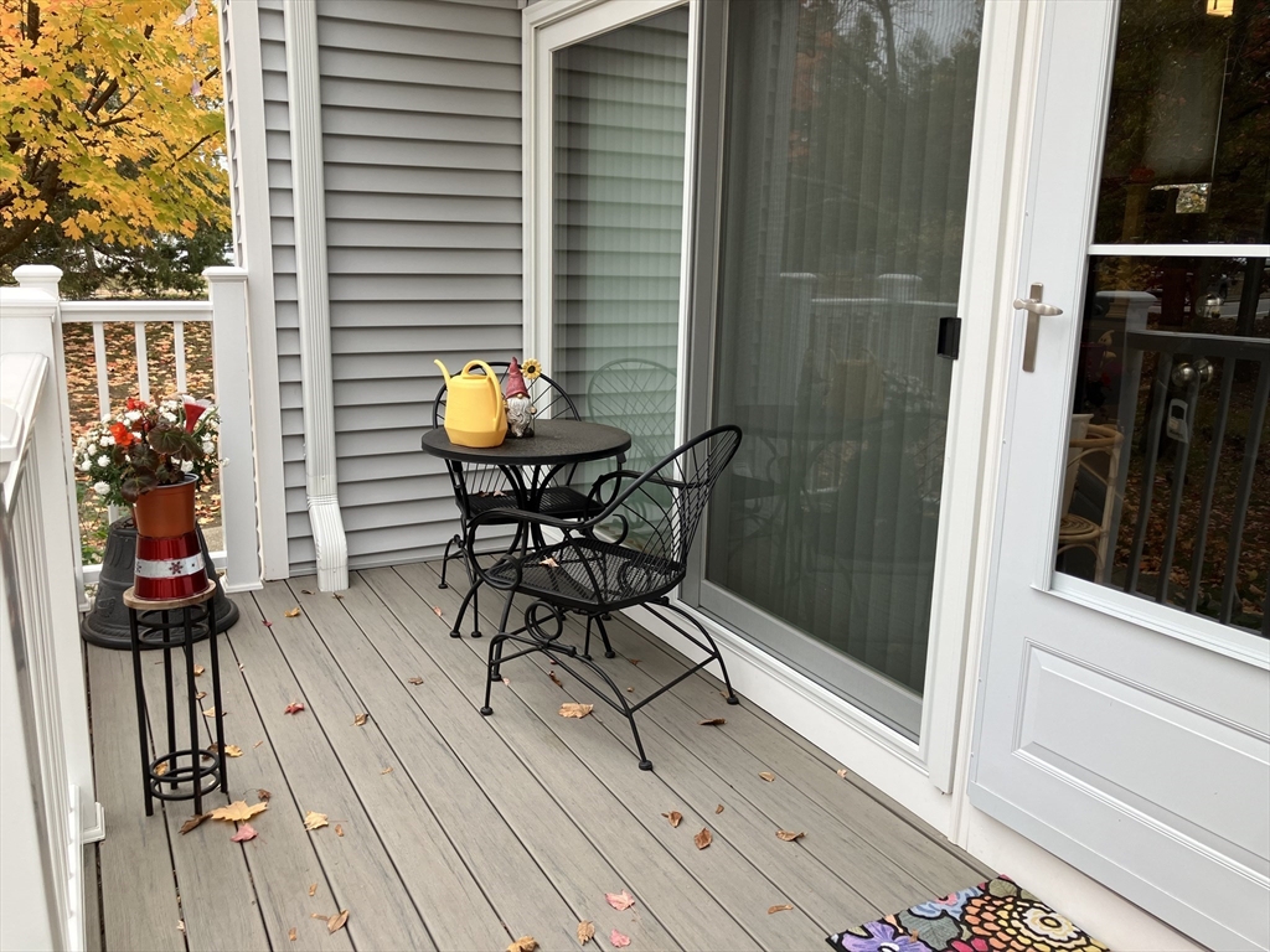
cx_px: 635
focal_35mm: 28
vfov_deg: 49.7
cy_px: 476
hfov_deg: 63.4
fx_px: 1027
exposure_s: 1/146
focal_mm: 3.99
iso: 25
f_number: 1.8
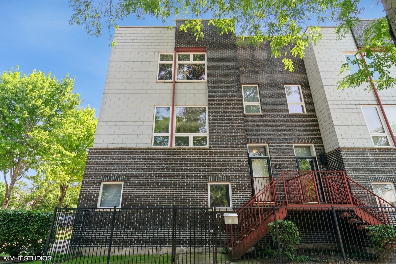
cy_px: 132
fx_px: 198
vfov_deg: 67.4
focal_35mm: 18
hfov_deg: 90.0
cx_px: 198
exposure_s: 1/160
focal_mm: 12
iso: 200
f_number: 8
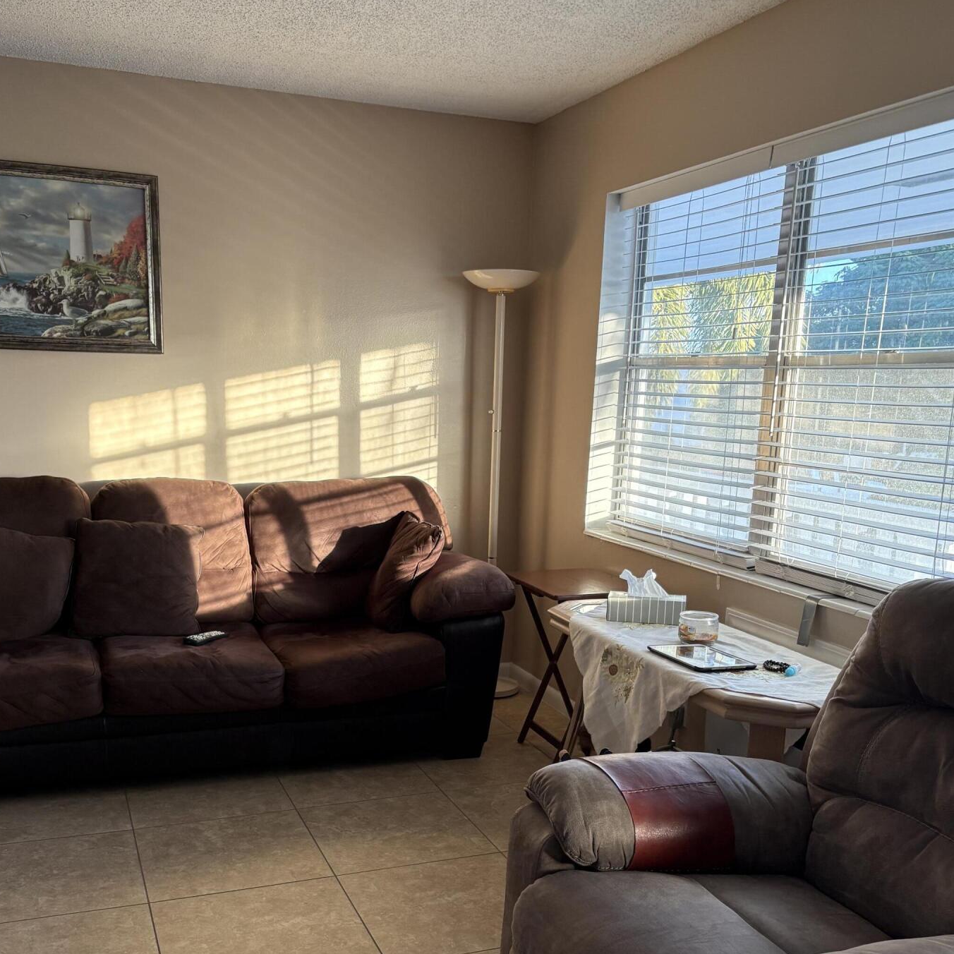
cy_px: 624
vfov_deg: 47.8
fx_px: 1060
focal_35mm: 34
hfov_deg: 48.4
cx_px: 452
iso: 125
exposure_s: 1/121
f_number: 1.6
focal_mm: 5.96
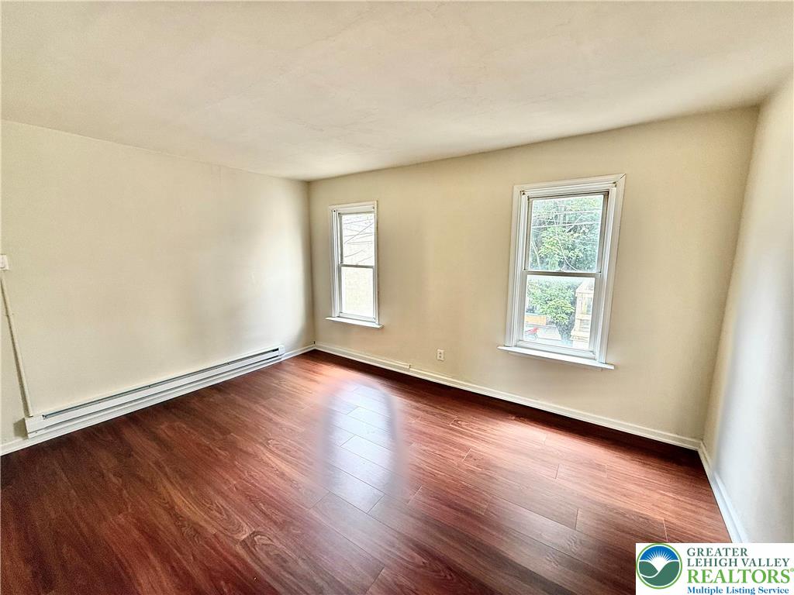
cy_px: 298
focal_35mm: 14
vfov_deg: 85.7
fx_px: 321
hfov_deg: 102.1
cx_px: 397
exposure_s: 1/99
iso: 100
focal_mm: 2.22
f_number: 2.2
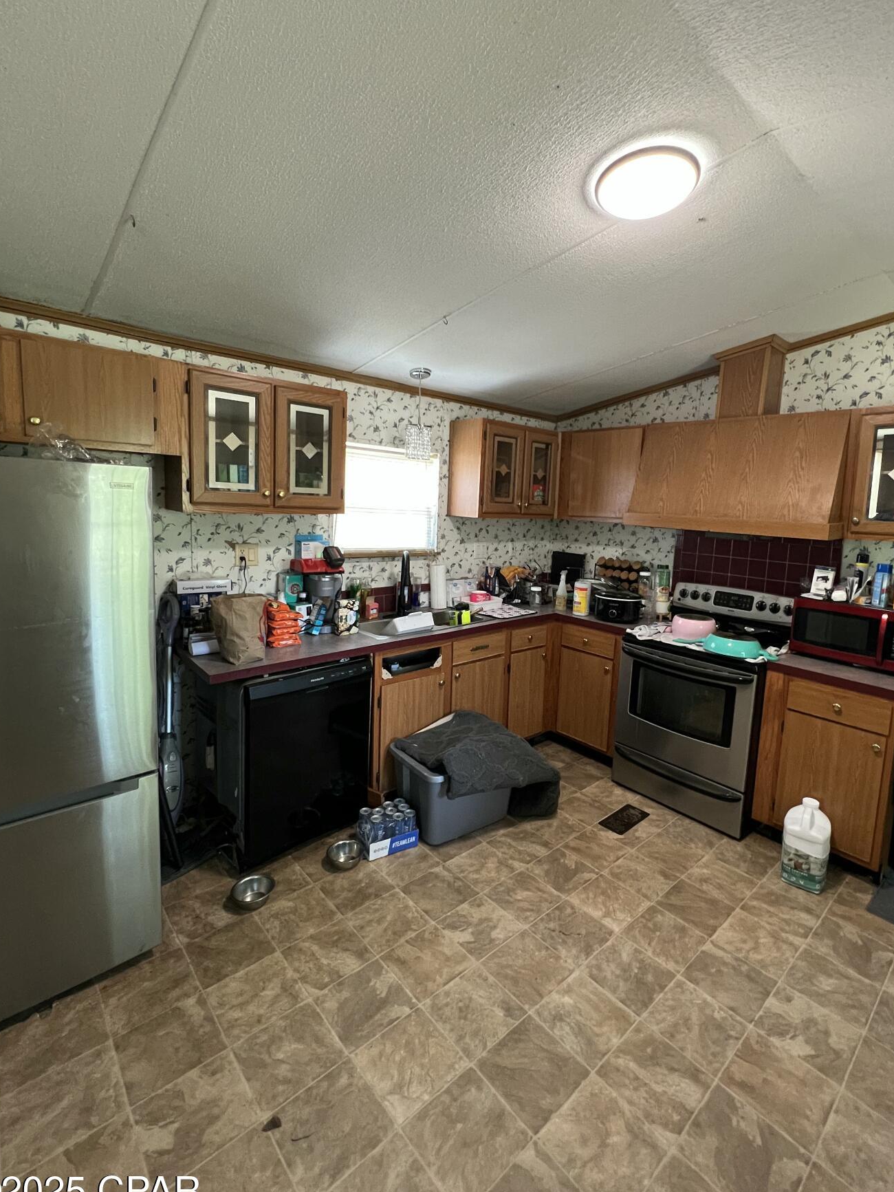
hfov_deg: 81.6
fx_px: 516
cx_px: 484
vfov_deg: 98.1
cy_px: 566
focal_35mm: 15
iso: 400
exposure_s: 1/60
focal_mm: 1.57
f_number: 1.8
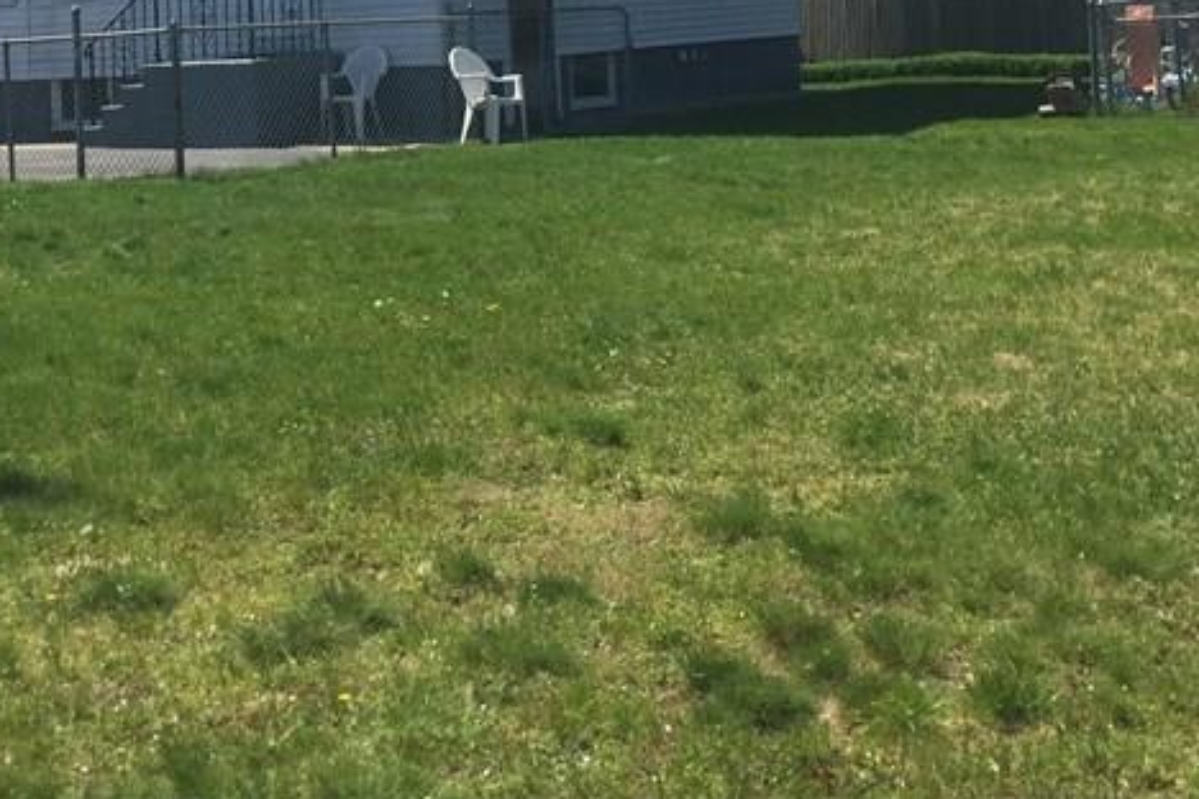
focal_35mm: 66
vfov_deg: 19.3
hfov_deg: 30.3
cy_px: -177
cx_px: 420
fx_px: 2198
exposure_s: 1/2198
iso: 32
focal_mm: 4.15
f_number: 2.2
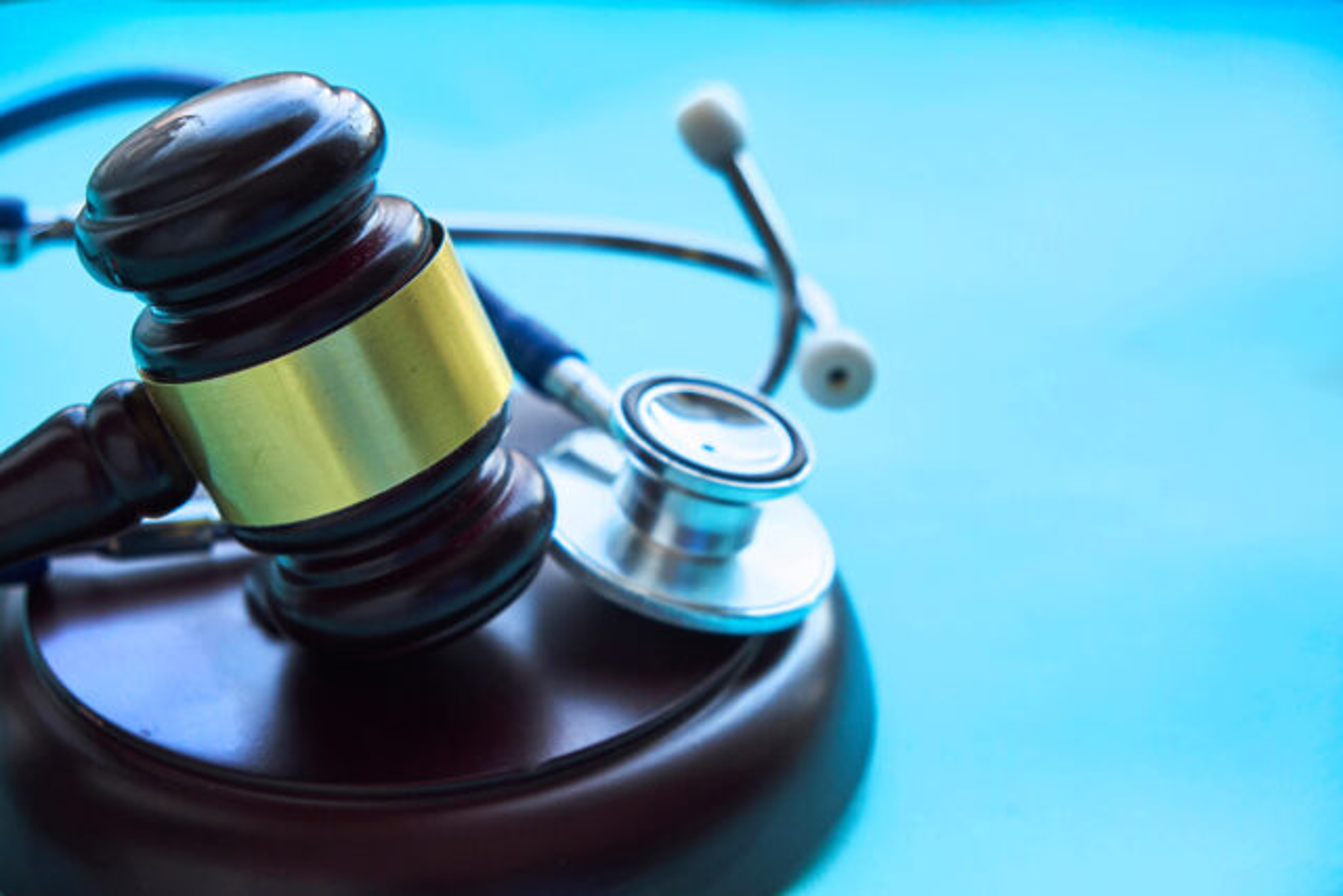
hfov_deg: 31.4
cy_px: 448
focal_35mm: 64
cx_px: 672
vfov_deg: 21.3
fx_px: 2388
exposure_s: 1/500
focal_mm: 42.5
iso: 250
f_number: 4
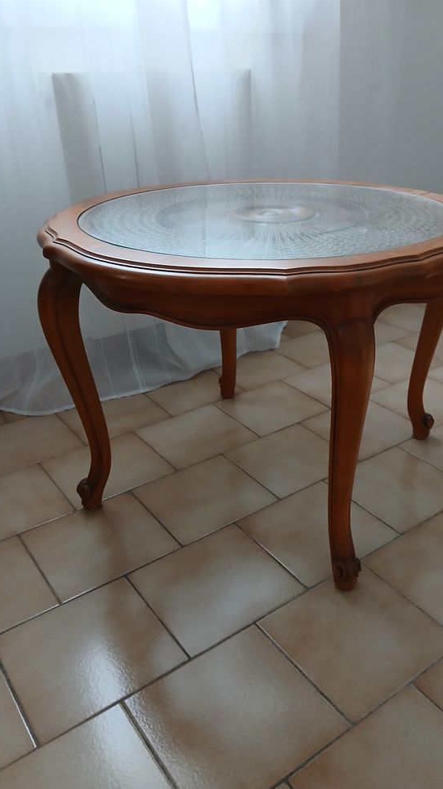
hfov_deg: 39.7
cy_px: 392
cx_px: 294
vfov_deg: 66.1
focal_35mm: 29
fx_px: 606
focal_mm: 3.98
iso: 200
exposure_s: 1/50
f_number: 1.8
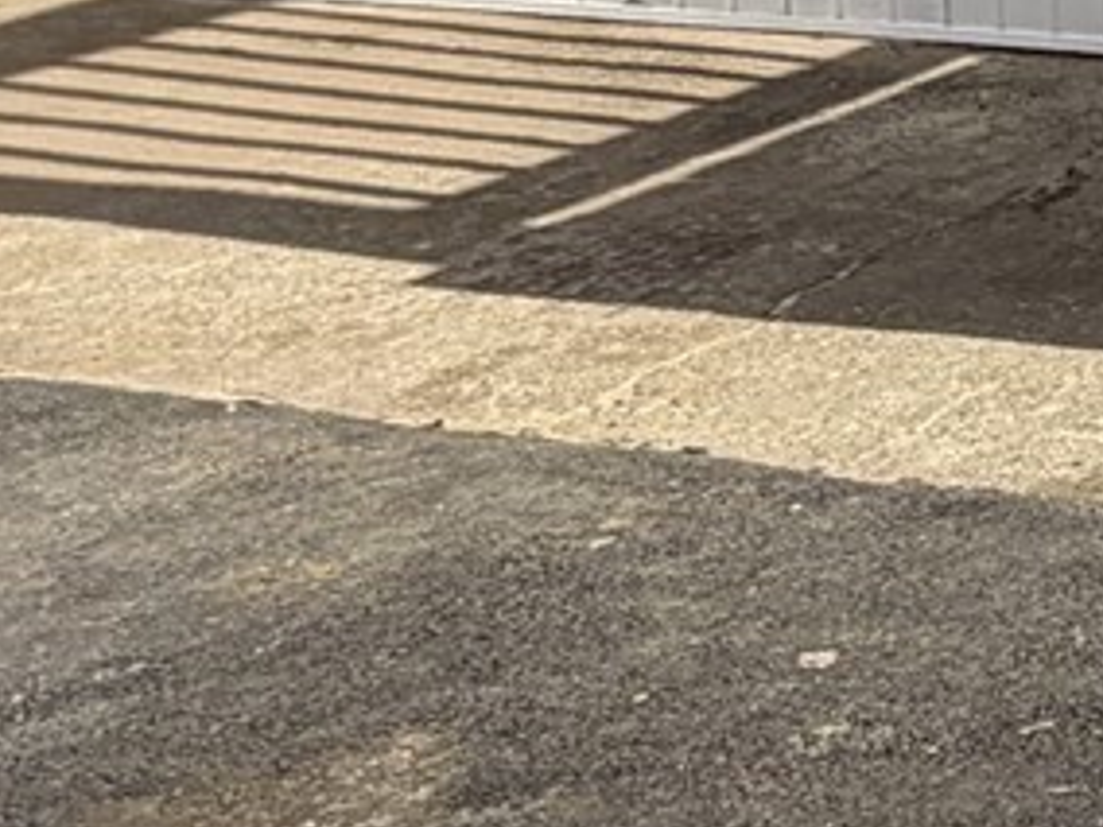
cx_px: 2781
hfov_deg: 13.3
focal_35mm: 101
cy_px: -353
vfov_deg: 13.9
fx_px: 3218
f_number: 2.2
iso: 25
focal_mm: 2.22
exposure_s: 1/770
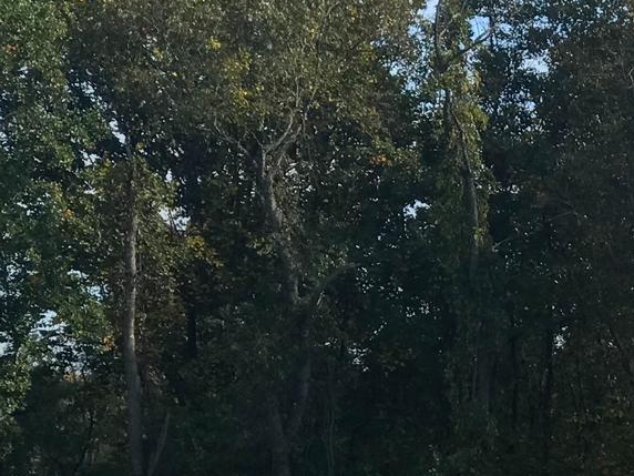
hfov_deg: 9.5
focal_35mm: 204
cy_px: 630
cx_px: 877
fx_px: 3736
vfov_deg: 7.2
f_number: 2.8
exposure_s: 1/341
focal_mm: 6.6
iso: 20
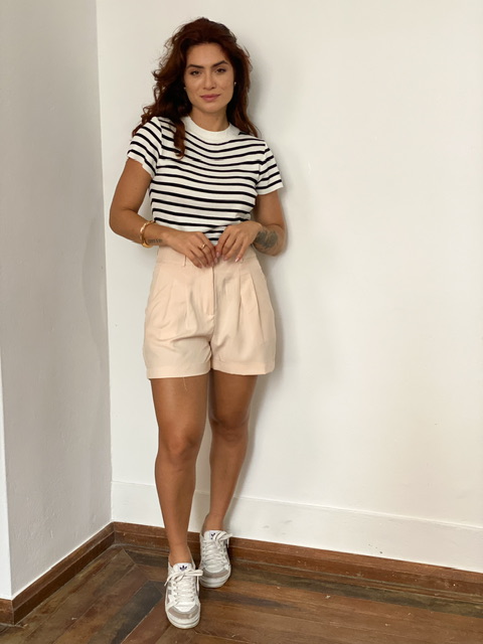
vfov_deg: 36.8
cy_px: 322
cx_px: 242
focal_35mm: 52
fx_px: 967
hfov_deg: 28.0
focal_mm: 6
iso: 125
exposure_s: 1/60
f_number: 2
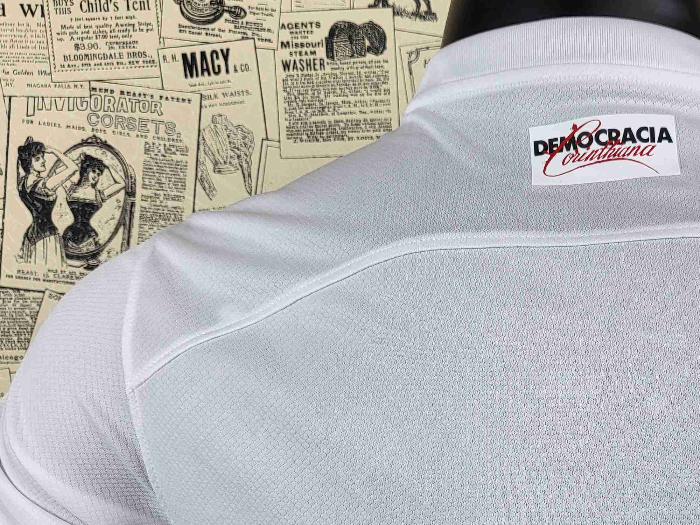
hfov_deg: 35.1
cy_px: 415
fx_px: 1052
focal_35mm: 52
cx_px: 602
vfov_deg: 27.5
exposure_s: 1/100
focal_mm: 4.25
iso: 50
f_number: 1.8
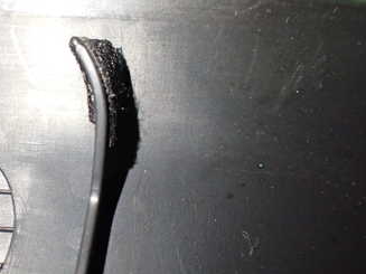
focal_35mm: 55
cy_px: 126
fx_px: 581
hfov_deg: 34.0
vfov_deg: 26.5
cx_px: 77
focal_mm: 5.4
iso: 640
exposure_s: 1/125
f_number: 2.3
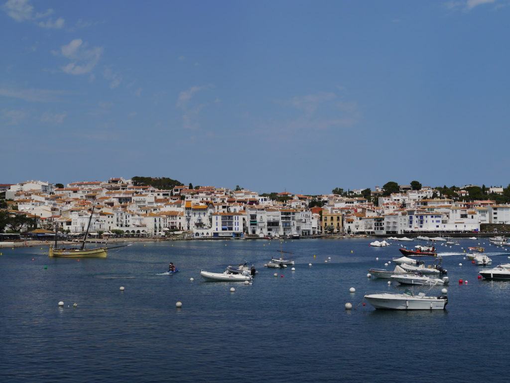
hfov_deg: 38.2
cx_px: 255
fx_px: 737
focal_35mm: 50
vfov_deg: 29.1
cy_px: 192
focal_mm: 25
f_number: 5.6
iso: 160
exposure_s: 1/1600
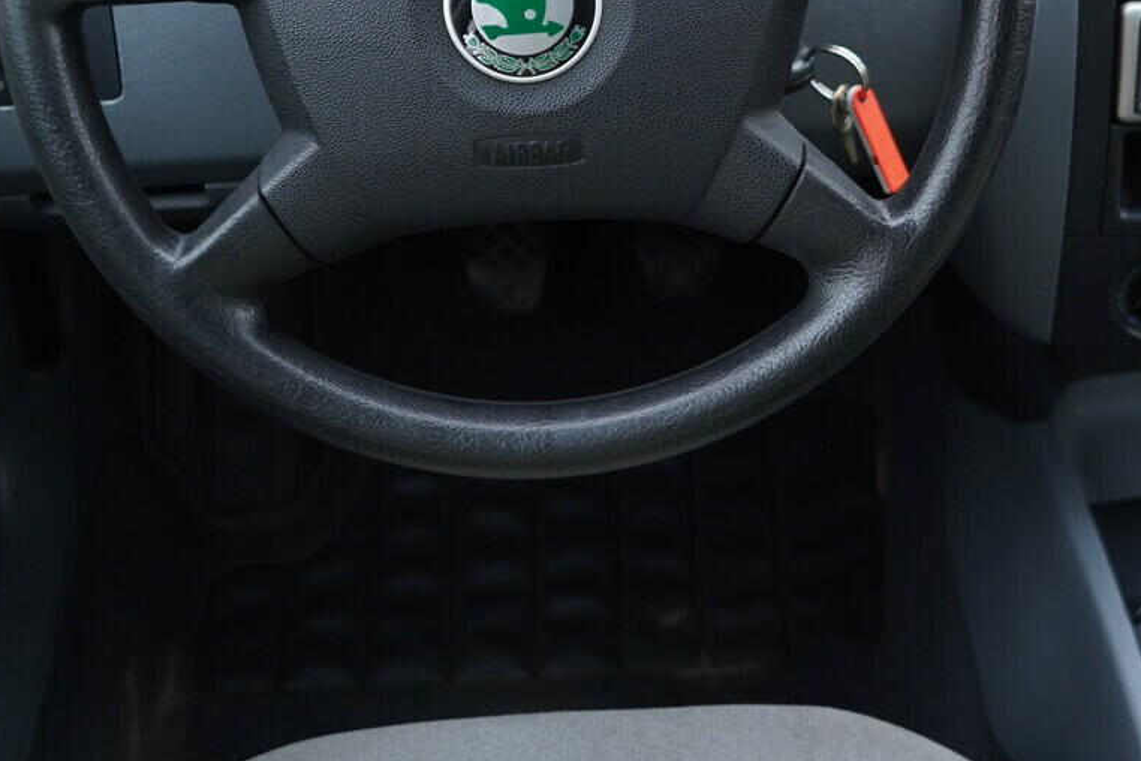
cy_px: 57
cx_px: 701
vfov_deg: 19.6
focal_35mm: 68
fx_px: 2155
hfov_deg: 29.6
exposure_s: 1/40
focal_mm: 24
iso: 250
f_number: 2.8
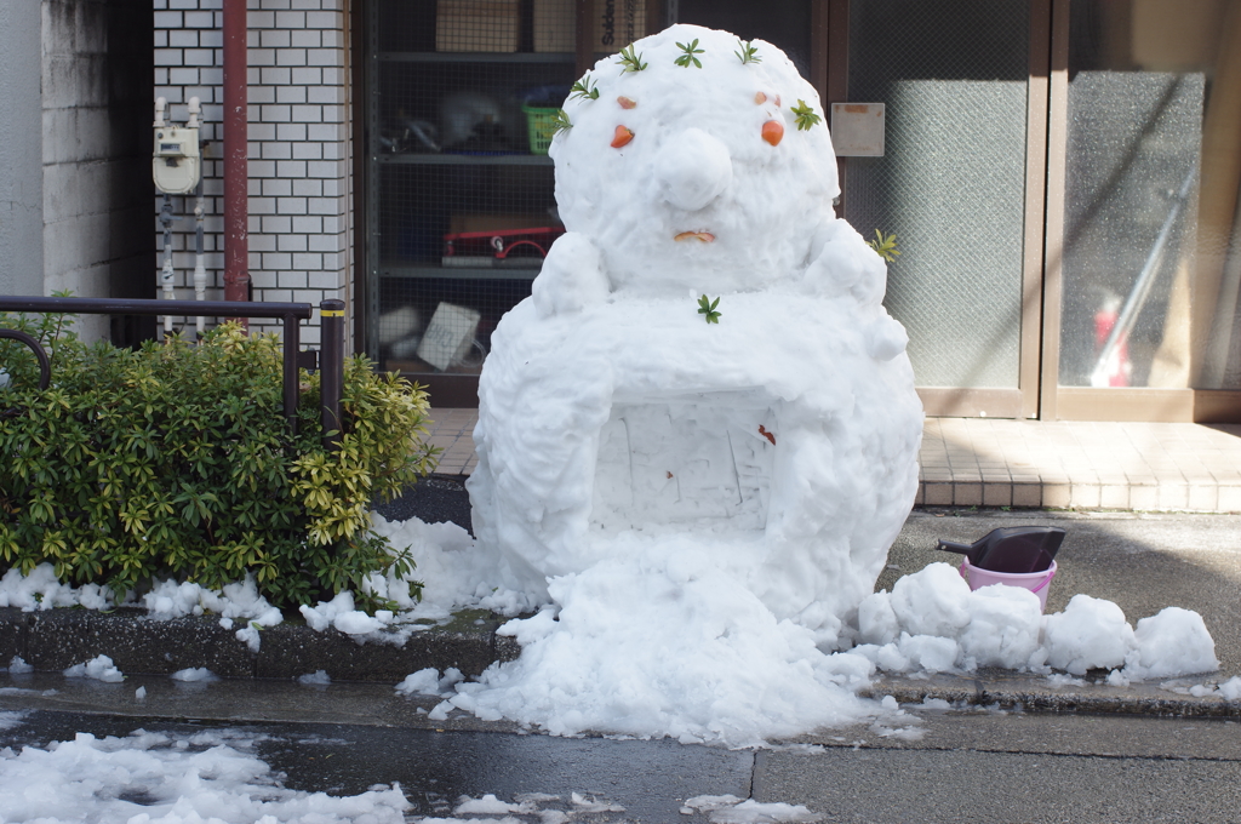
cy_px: 412
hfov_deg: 31.5
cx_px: 620
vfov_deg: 21.2
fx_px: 2203
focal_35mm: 64
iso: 200
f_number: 5.6
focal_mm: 43
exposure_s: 1/160
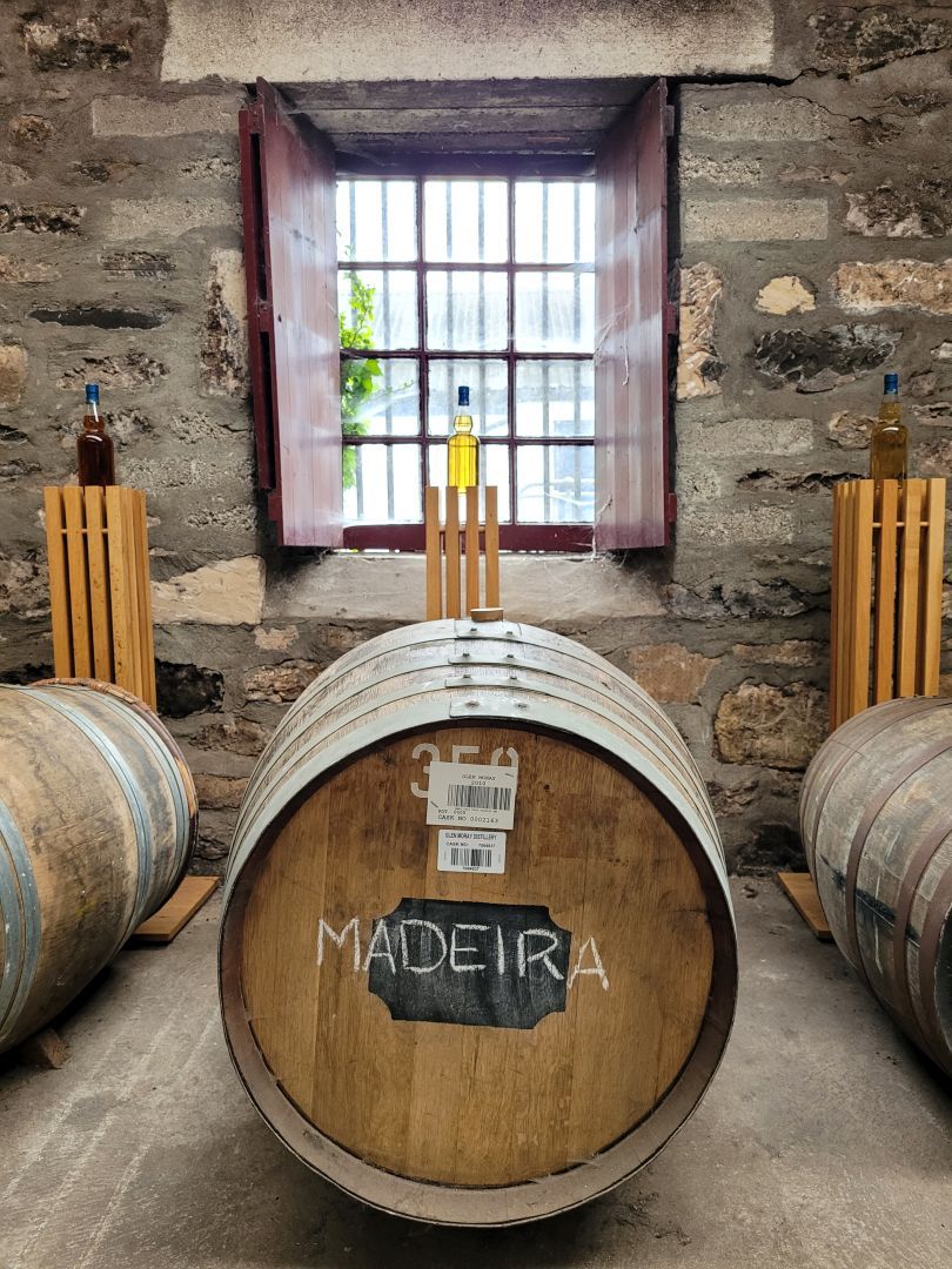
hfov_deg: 53.1
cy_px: 634
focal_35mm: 26
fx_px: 953
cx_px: 476
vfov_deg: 67.3
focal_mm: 5.4
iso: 320
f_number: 1.8
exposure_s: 1/100
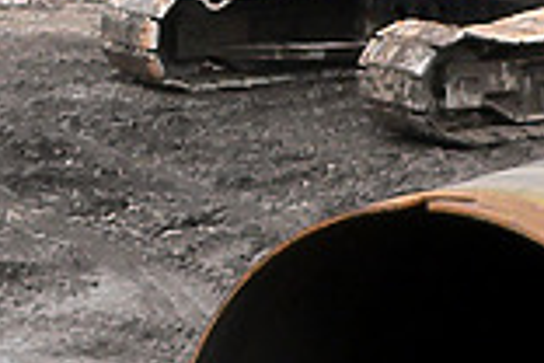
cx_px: 952
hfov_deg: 6.1
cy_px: -159
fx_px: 5001
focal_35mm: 331
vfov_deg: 4.1
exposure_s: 1/200
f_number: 4
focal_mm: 9.1
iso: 80
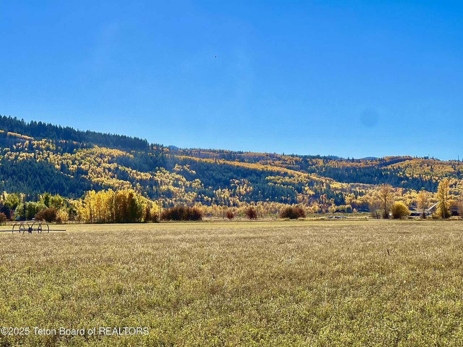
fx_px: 1030
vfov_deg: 19.1
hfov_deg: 25.3
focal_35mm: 77
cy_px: 174
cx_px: 232
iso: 32
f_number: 2.8
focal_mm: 9
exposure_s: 1/657
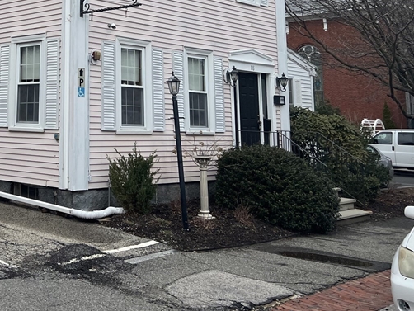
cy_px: -3
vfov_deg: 26.1
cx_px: 52
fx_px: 634
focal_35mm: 53
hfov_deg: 34.4
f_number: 1.5
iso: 50
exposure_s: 1/5882
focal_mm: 5.7
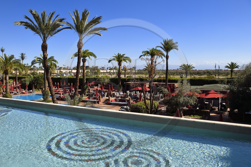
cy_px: 84
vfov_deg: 44.9
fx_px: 202
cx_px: 126
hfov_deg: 63.7
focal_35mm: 29
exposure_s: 1/250
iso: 200
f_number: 11
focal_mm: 29
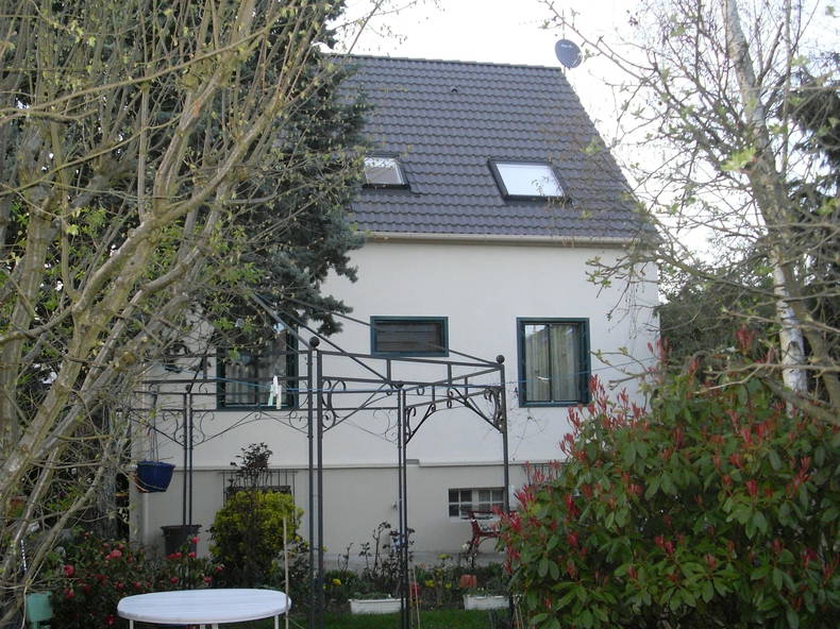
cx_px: 420
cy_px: 314
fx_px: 1189
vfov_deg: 29.7
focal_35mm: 49
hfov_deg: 38.9
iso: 320
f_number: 3.5
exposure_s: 1/45
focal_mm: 8.1
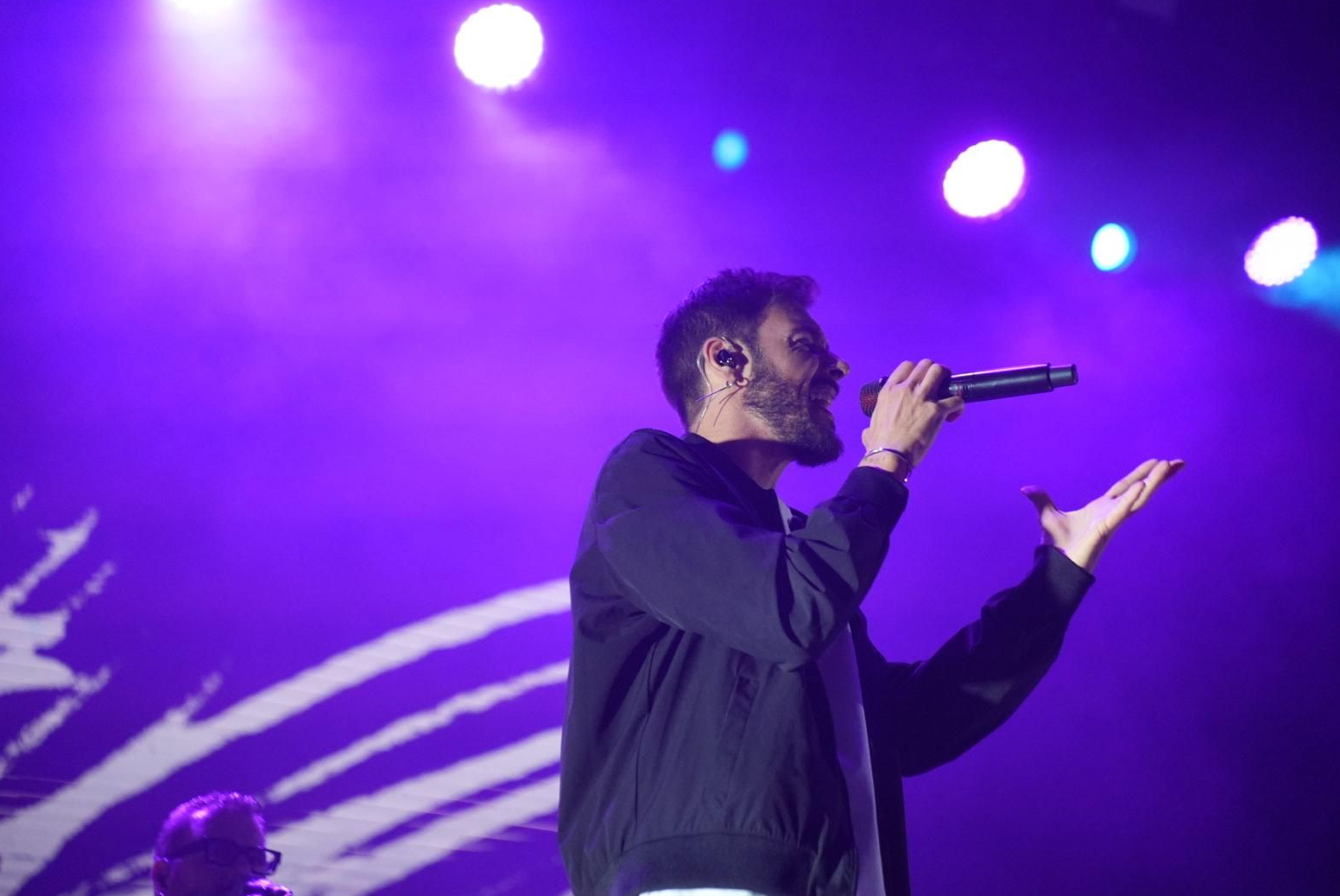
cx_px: 693
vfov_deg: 18.0
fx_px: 2831
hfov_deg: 26.6
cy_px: 445
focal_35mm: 76
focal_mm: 73
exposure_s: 1/640
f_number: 2.8
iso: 3200
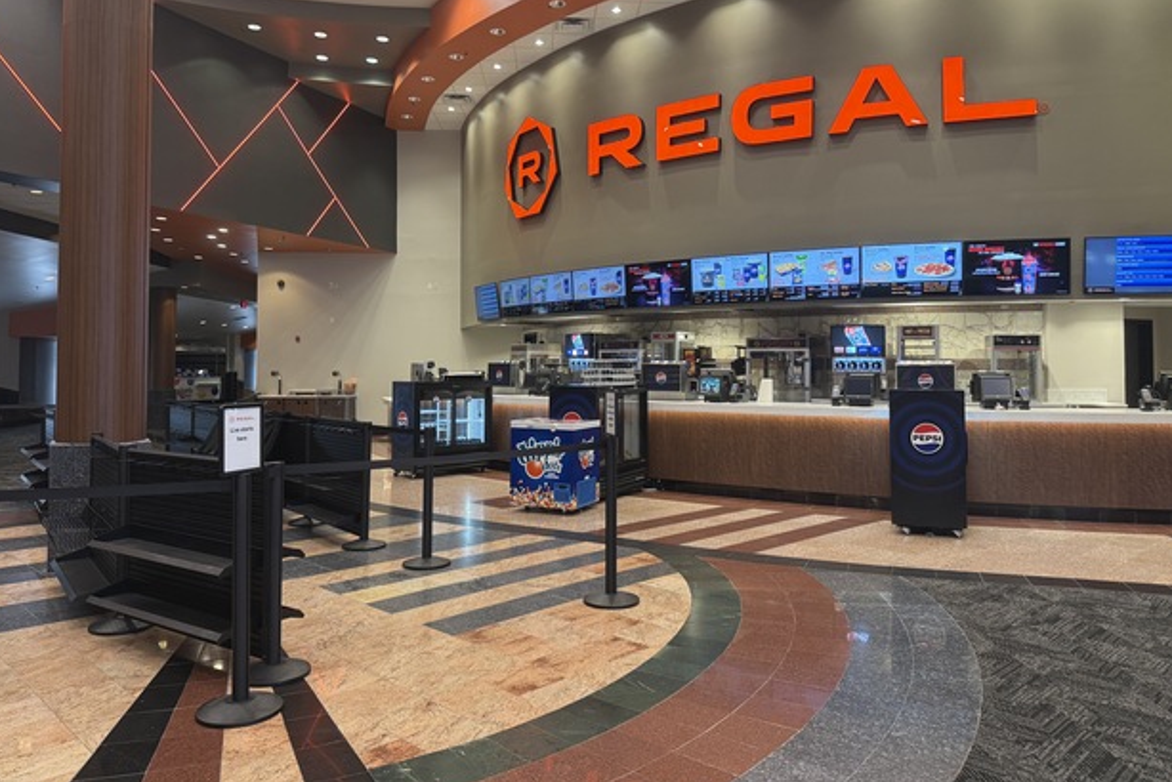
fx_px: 847
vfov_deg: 49.5
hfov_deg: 69.4
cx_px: 588
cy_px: 343
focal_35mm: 26
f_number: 1.78
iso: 160
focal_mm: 6.76
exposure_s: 1/60
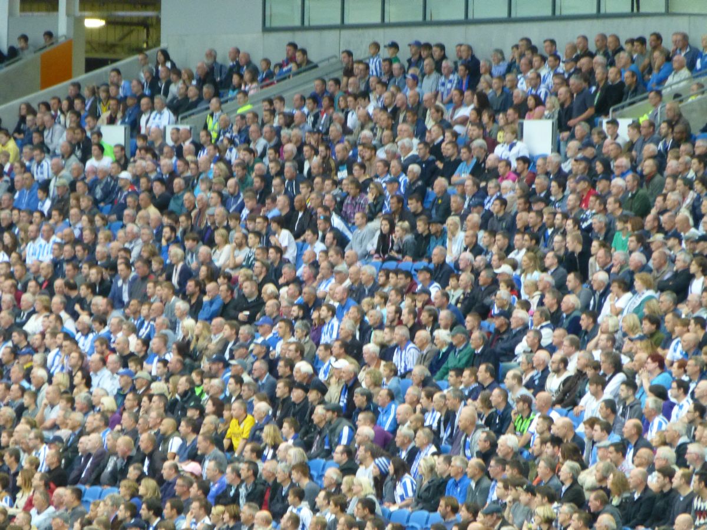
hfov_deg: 4.8
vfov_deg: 3.6
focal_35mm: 409
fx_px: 8353
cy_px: 265
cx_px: 354
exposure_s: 1/40
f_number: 6
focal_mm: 73.1
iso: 800
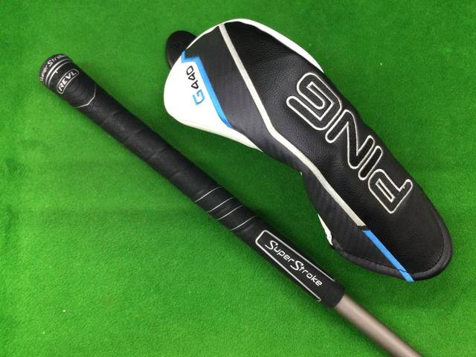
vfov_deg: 45.4
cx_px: 238
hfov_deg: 58.4
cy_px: 178
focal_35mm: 31
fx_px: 426
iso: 160
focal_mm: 3.3
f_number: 2.4
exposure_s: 1/30
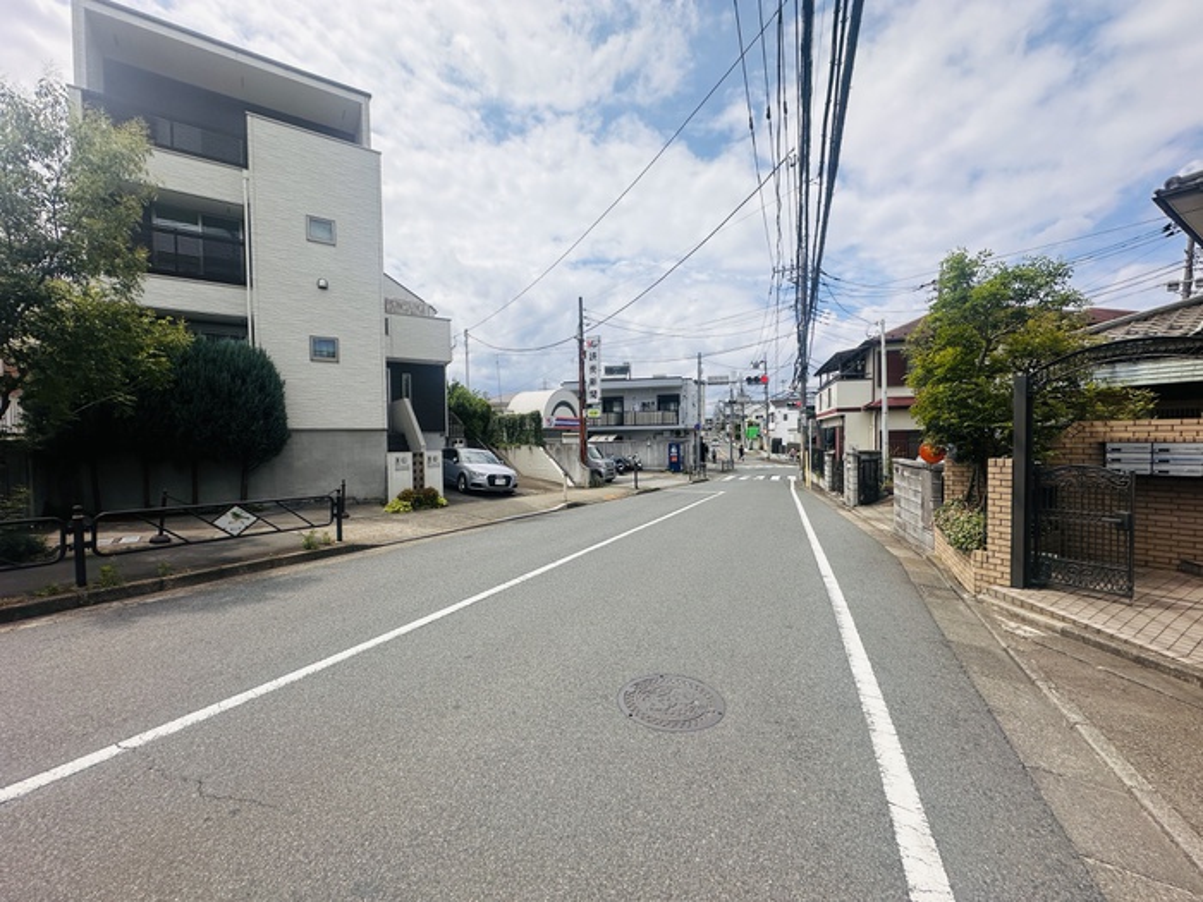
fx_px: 487
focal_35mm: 14
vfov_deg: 85.7
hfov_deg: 102.1
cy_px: 451
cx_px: 602
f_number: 2.2
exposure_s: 1/2959
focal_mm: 2.22
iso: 50
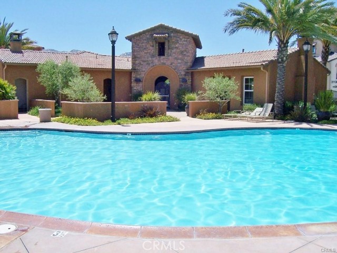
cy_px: 126
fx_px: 331
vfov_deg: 41.8
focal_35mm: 34
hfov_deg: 54.0
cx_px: 168
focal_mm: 5.6
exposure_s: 1/1000
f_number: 5.6
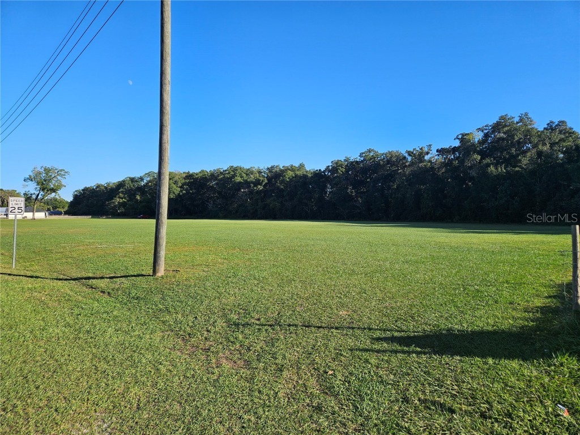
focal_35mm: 23
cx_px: 290
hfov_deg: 73.9
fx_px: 385
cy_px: 218
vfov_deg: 58.9
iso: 25
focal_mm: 5.4
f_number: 1.8
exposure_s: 1/1761
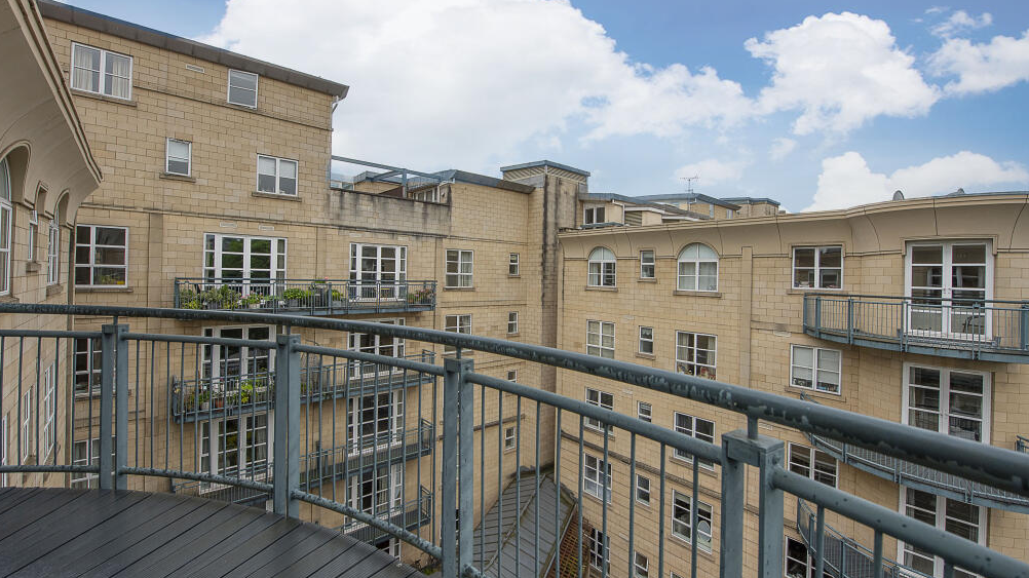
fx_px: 409
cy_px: 299
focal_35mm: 15
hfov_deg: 103.0
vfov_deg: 70.5
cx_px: 521
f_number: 6.3
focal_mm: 14
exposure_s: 1/1250
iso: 320
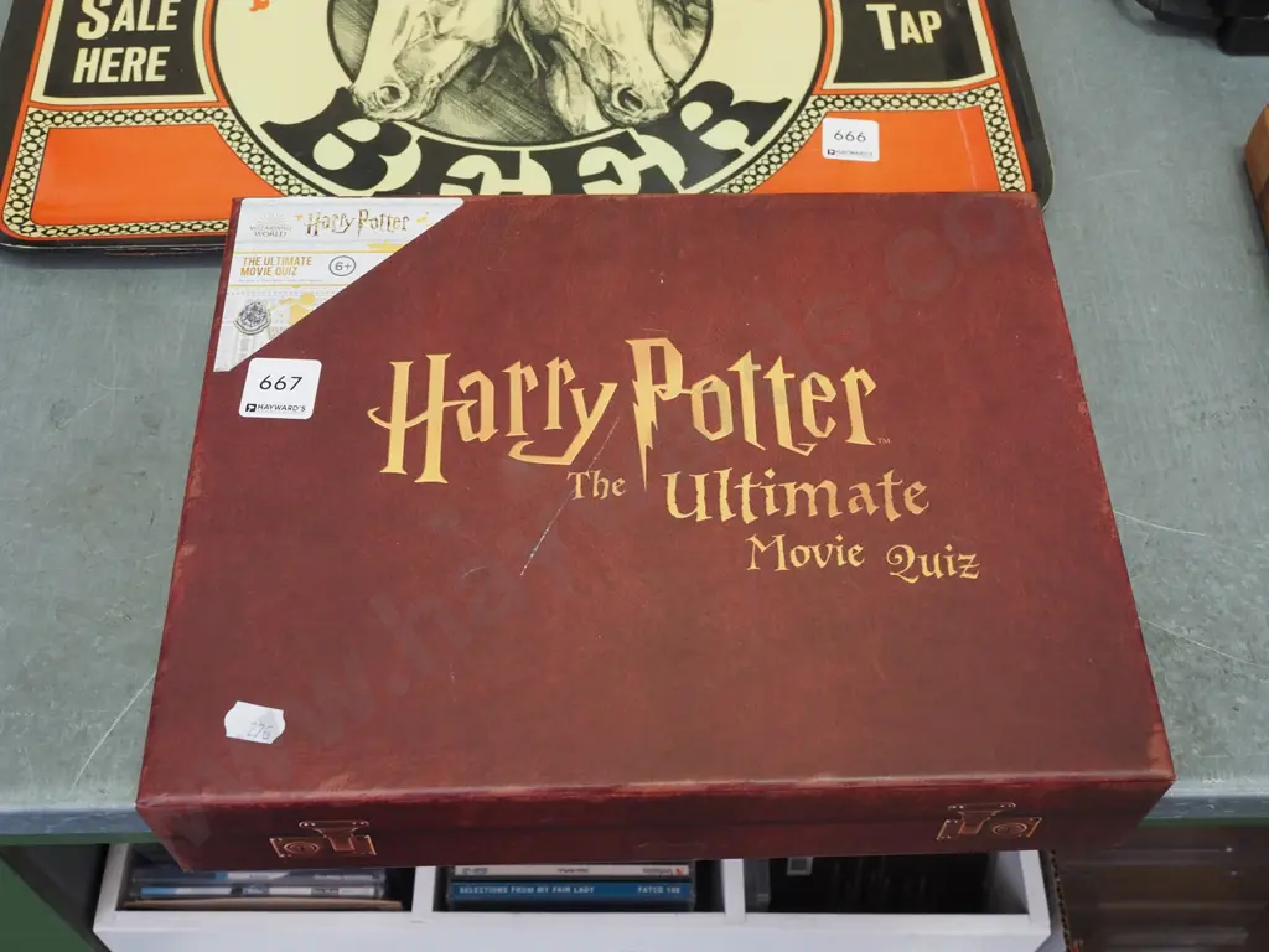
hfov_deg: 46.8
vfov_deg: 36.0
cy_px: 476
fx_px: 1466
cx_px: 634
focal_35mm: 40
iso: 1250
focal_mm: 20
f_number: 5.6
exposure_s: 1/60
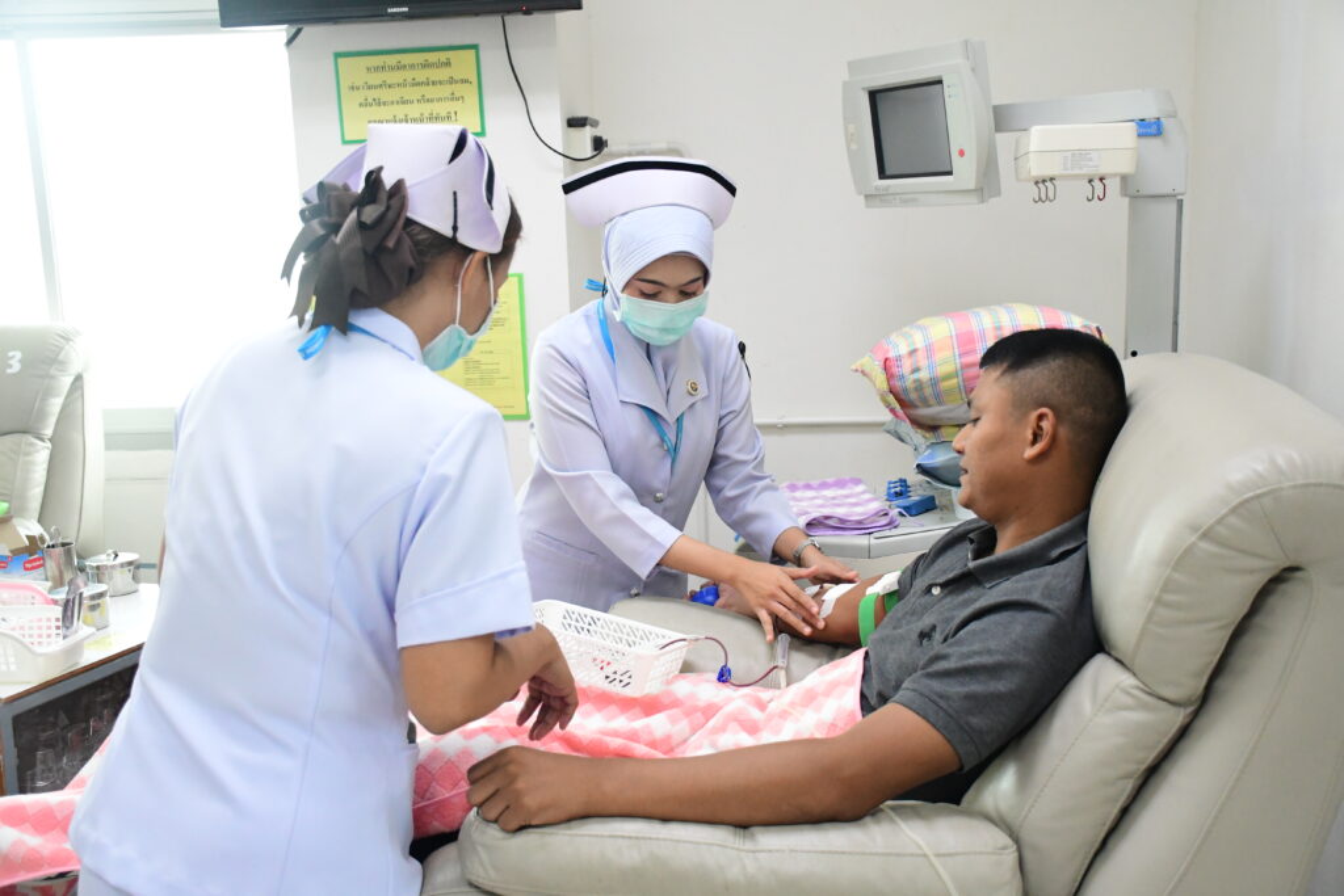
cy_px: 448
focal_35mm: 39
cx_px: 672
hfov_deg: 49.5
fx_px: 1456
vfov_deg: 34.2
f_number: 3.8
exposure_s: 1/320
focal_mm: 26
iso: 4000
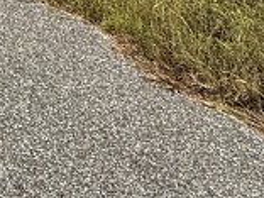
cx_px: -354
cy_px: -247
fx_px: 702
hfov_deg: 14.6
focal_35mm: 92
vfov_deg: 13.0
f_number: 2.2
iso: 50
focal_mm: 2.22
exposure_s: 1/1656
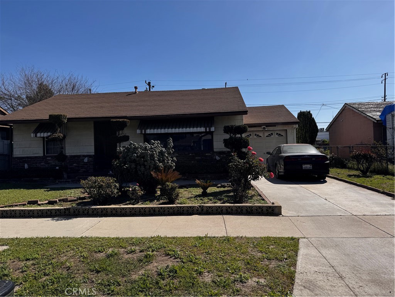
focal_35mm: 24
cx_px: 198
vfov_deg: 56.8
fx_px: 274
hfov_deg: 71.6
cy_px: 148
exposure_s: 1/6410
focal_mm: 6.76
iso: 80
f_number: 1.78
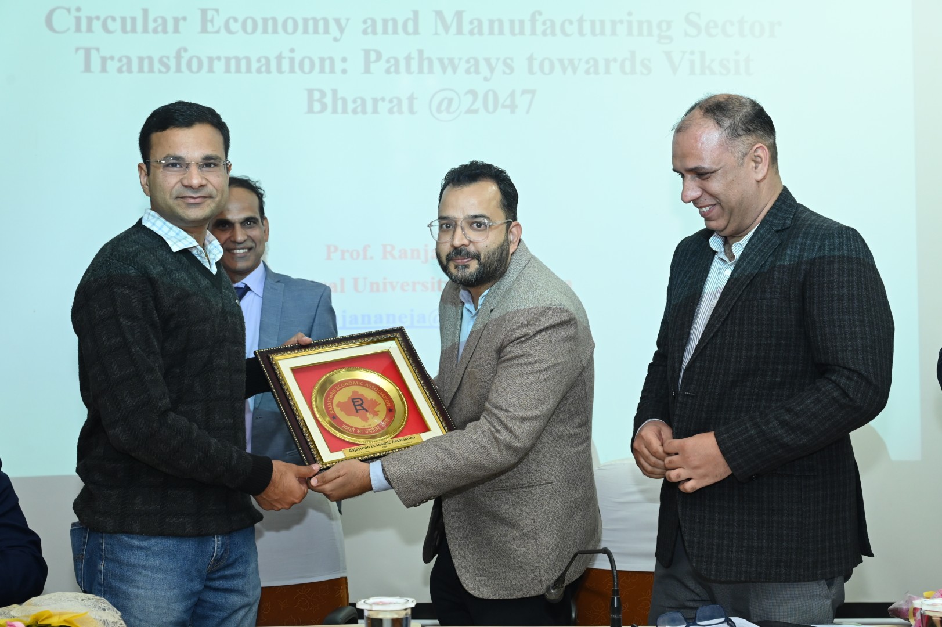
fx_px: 1412
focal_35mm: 54
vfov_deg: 25.0
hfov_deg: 36.9
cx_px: 471
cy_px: 314
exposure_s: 1/125
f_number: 6.3
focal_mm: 54
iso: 2000
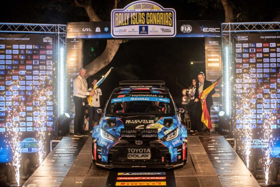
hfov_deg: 28.8
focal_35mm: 70
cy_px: 94
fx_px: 545
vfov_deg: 19.5
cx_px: 140
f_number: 2.8
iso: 800
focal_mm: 70
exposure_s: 1/400
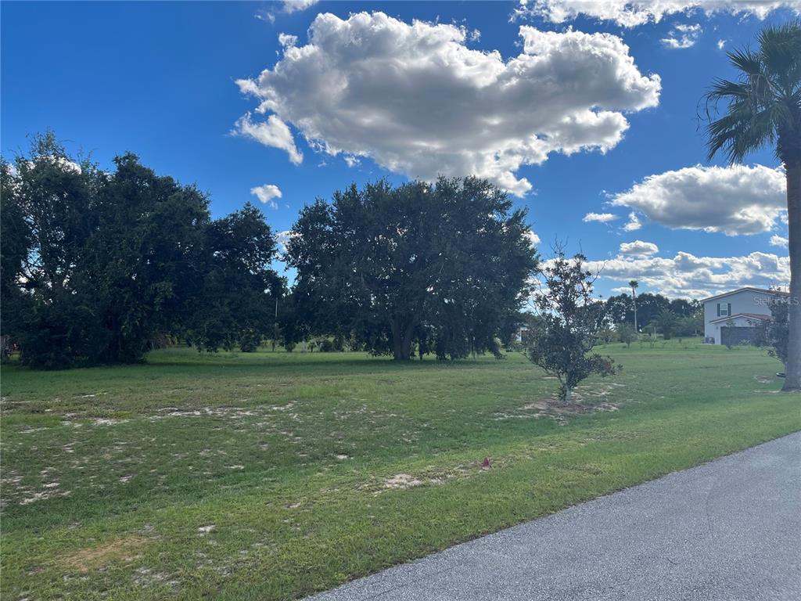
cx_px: 400
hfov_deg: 67.3
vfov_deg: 53.1
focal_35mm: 26
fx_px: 602
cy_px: 300
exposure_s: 1/3215
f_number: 1.6
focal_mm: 5.1
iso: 50
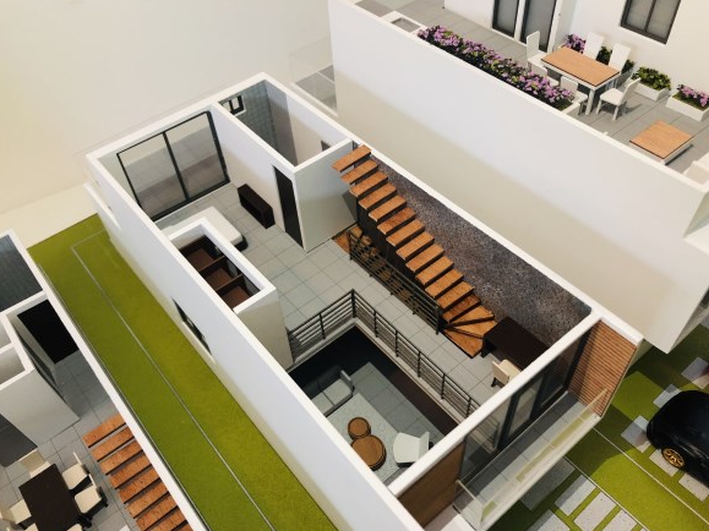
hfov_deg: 61.7
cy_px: 268
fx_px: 594
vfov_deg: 48.2
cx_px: 351
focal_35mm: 29
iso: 50
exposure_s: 1/15
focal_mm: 3.99
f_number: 1.8
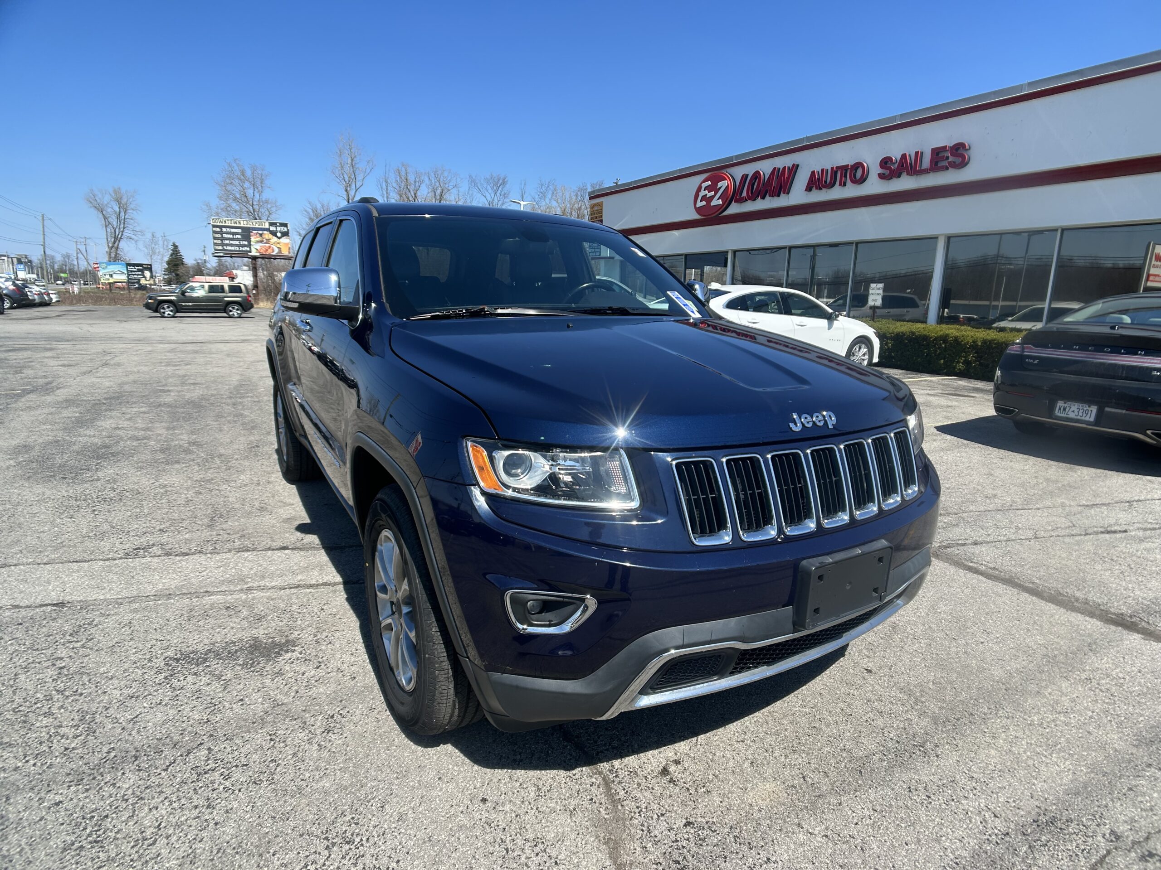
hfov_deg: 67.3
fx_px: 872
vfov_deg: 53.1
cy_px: 435
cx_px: 580
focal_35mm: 26
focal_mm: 5.7
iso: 50
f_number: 1.5
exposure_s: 1/2994
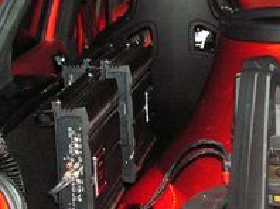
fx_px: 994
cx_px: 300
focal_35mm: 123
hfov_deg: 15.6
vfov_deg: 12.0
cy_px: 160
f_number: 3.2
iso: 160
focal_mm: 6.4
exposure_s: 1/40
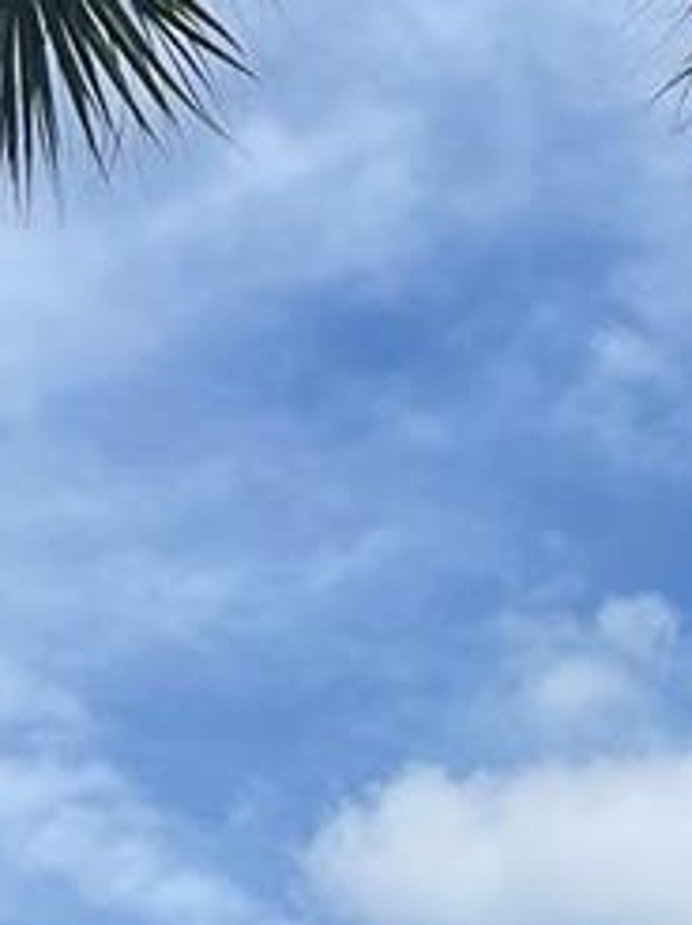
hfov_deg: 12.1
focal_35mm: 122
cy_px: 1011
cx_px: 448
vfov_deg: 15.7
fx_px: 3257
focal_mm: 5.1
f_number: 1.6
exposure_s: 1/6250
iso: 32
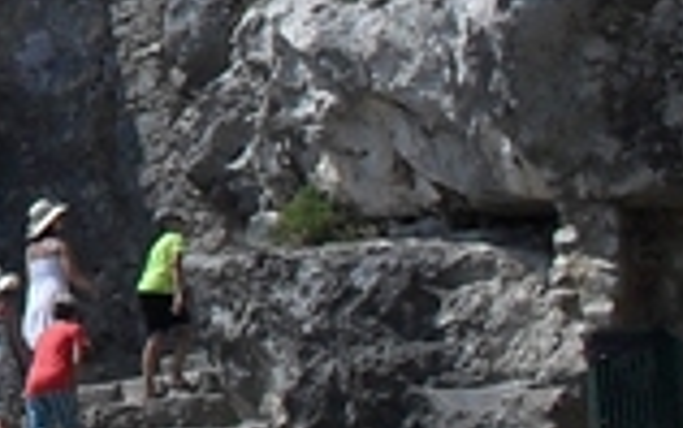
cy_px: -251
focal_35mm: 235
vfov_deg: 5.5
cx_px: -1072
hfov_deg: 8.1
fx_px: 4377
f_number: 8.4
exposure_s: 1/350
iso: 100
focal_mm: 6.3
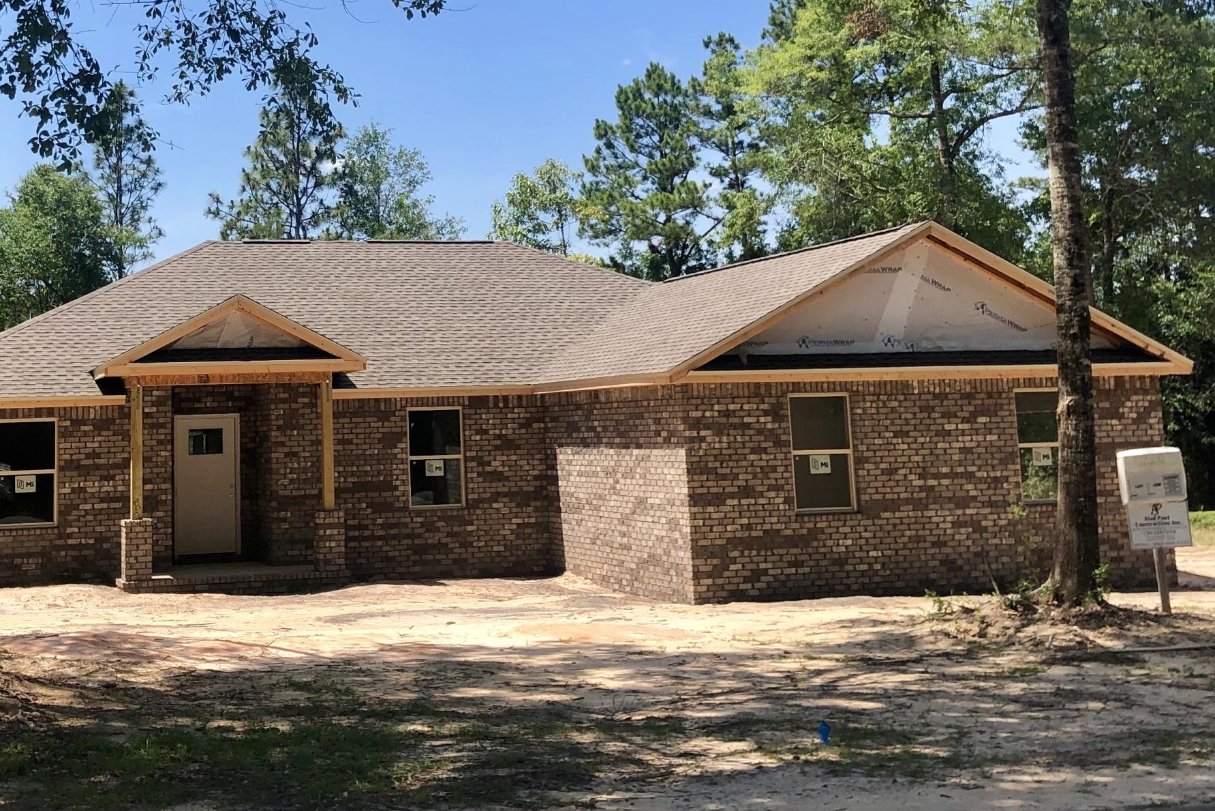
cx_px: 380
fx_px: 1654
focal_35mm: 49
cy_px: 192
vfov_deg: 27.1
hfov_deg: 39.7
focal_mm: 4
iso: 20
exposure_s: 1/1429
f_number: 1.8
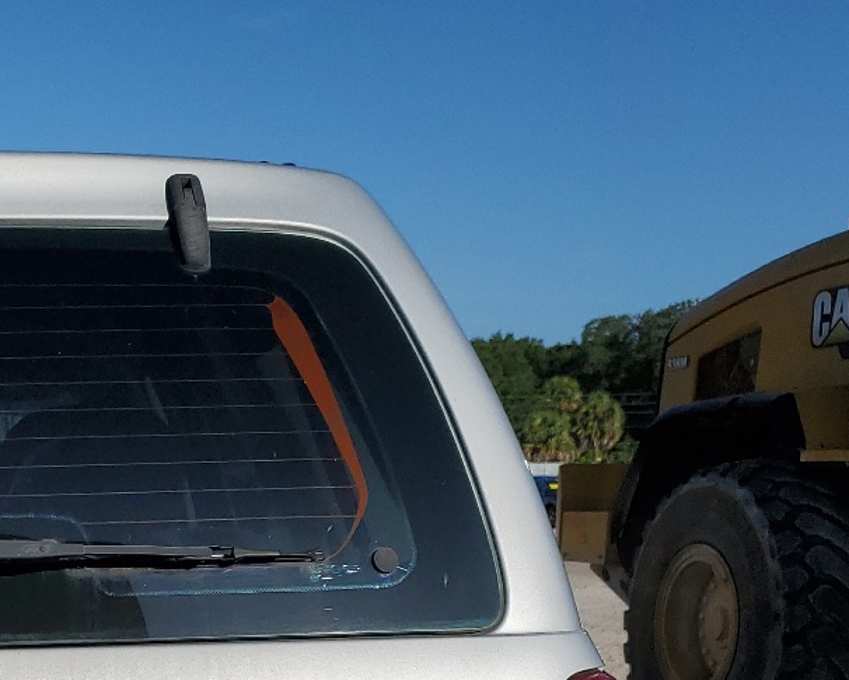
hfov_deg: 25.9
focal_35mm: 67
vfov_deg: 21.4
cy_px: 785
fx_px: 1684
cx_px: -119
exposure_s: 1/10000
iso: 50
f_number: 1.5
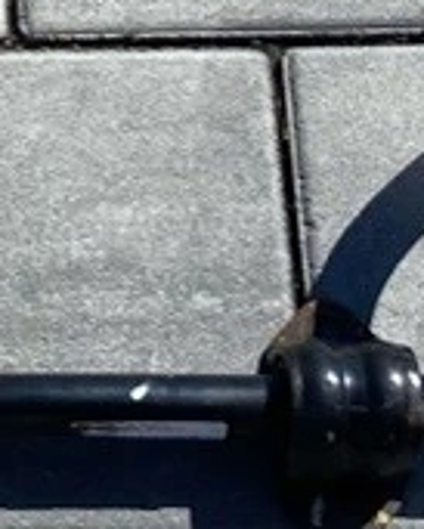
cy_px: 43
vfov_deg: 9.7
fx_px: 3103
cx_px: -446
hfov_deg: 7.5
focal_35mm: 198
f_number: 1.8
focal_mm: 4.25
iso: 32
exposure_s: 1/4274
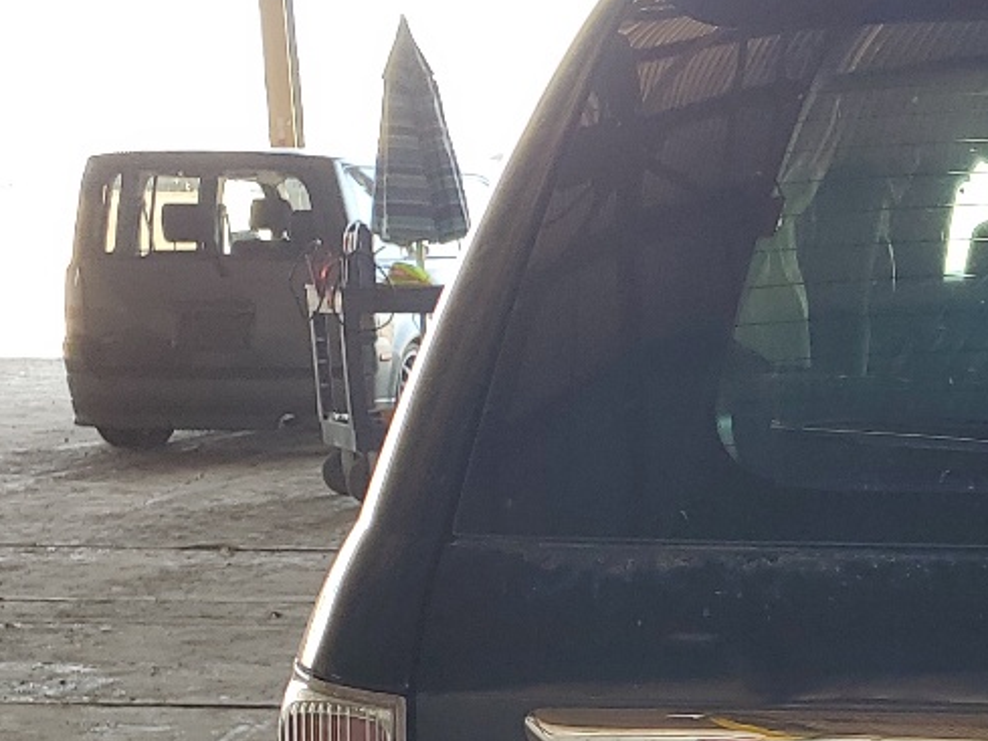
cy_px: 806
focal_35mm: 85
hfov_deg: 20.2
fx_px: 2427
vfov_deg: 16.9
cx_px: 1418
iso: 50
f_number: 1.5
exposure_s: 1/141
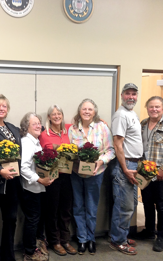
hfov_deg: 25.4
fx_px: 355
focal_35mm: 50
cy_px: 135
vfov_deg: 40.3
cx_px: 36
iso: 100
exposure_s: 1/20
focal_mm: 4.12
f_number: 2.4
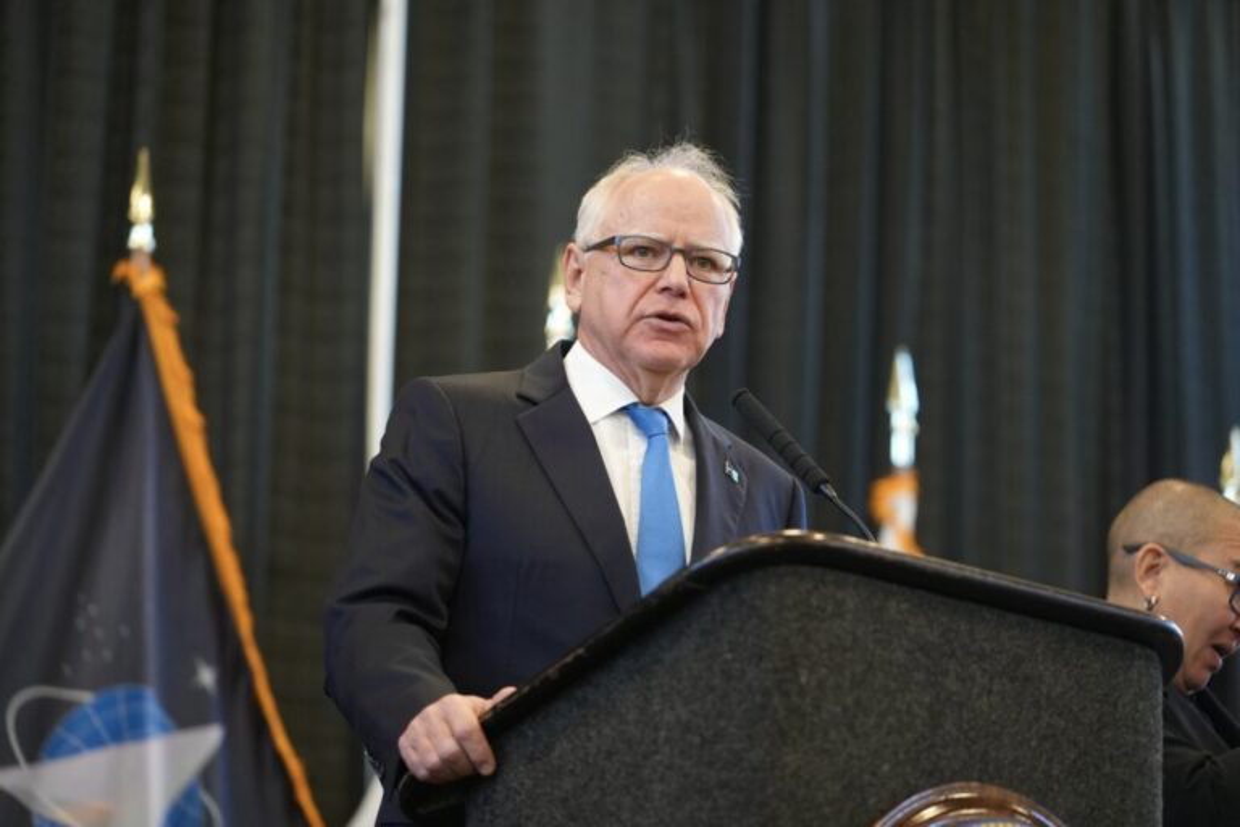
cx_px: 620
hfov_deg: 16.1
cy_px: 414
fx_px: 4388
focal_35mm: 127
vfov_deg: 10.8
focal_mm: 127.4
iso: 2500
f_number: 2.8
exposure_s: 1/200
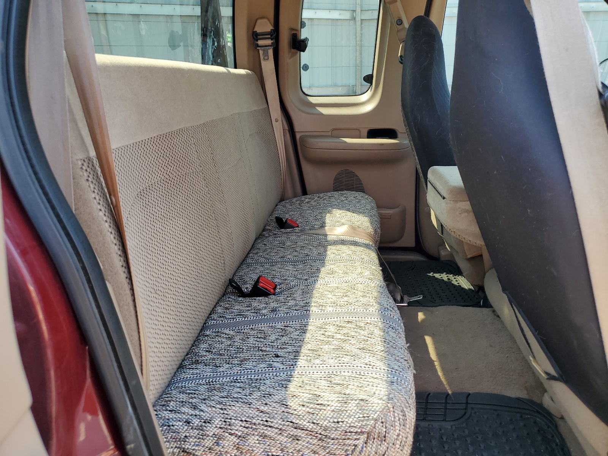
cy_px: 228
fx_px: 457
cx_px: 304
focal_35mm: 26
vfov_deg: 53.1
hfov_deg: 67.3
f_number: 1.5
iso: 50
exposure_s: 1/185
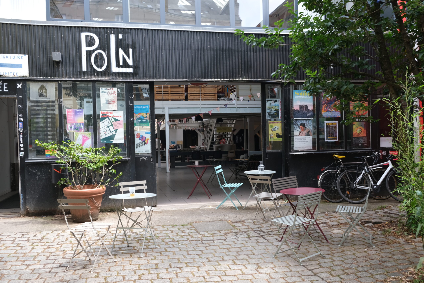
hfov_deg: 57.2
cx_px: 212
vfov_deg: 40.0
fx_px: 389
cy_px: 142
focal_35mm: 33
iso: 200
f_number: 5
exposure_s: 1/90
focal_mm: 22.3
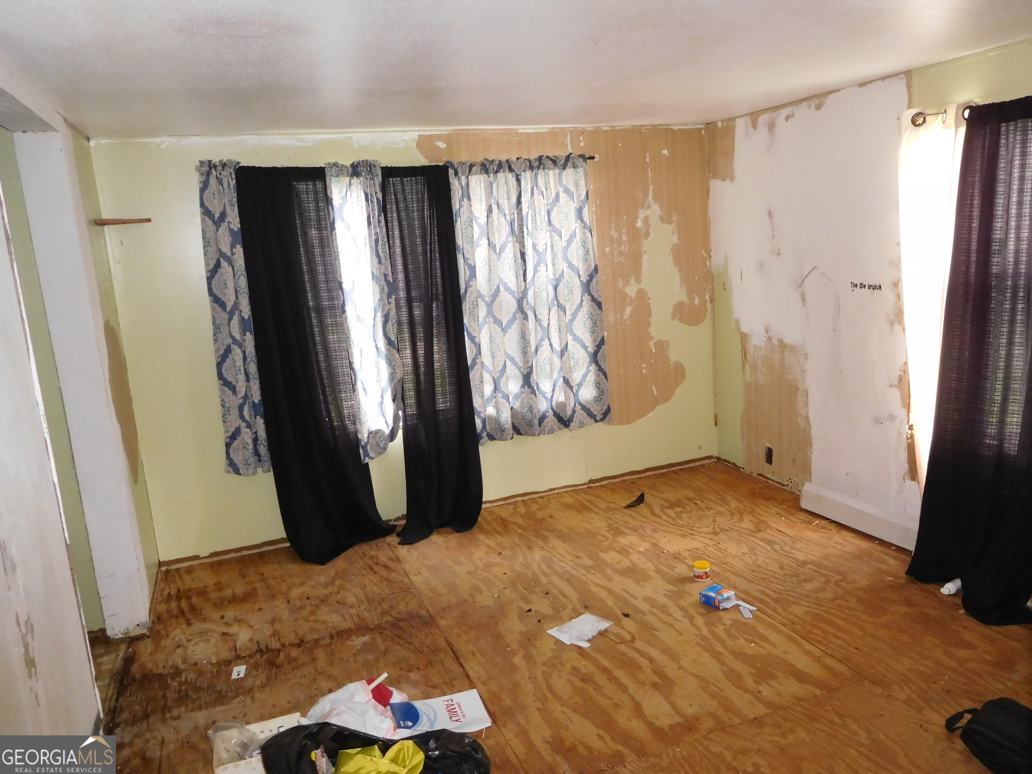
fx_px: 745
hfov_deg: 69.4
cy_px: 387
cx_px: 516
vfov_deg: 54.9
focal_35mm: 25
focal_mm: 4.5
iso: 560
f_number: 3.4
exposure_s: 1/30
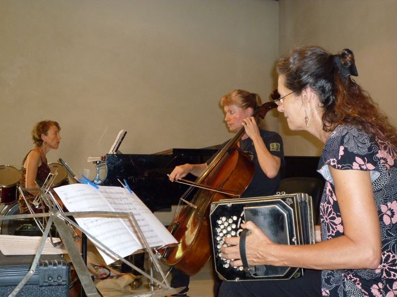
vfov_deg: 30.9
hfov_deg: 40.4
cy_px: 148
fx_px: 539
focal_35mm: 47
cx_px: 198
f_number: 4.3
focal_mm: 8.3
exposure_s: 1/40
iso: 400
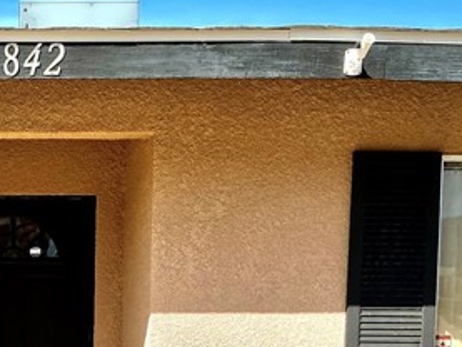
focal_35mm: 67
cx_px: 17
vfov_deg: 20.8
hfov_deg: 27.5
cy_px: 390
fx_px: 895
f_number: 1.8
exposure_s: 1/2427
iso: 25
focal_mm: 3
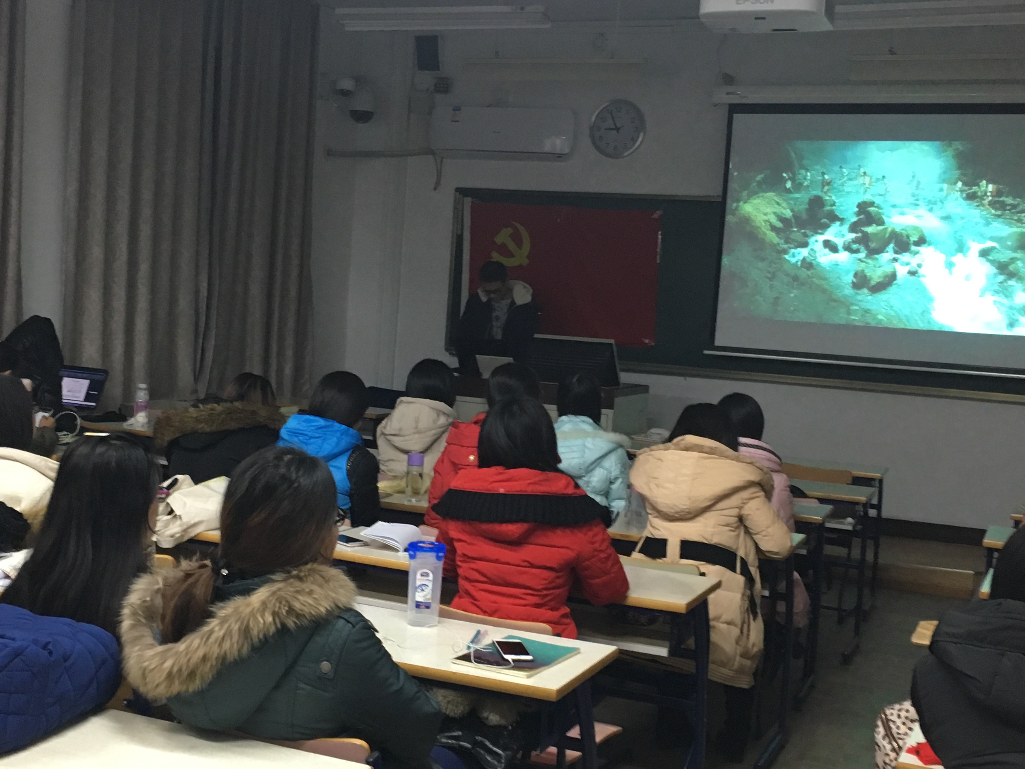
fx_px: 1333
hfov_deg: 42.1
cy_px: 408
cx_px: 509
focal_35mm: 45
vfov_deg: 32.2
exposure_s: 1/33
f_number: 2.2
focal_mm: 4.15
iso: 200
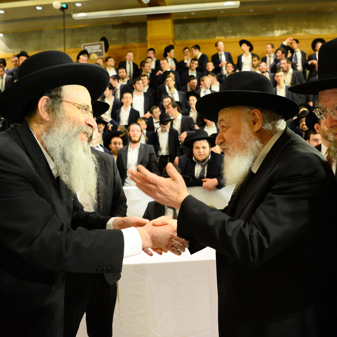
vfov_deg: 52.5
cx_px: 214
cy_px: 170
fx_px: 341
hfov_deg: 51.9
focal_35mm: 31
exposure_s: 1/160
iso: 2500
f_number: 3.2
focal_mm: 24
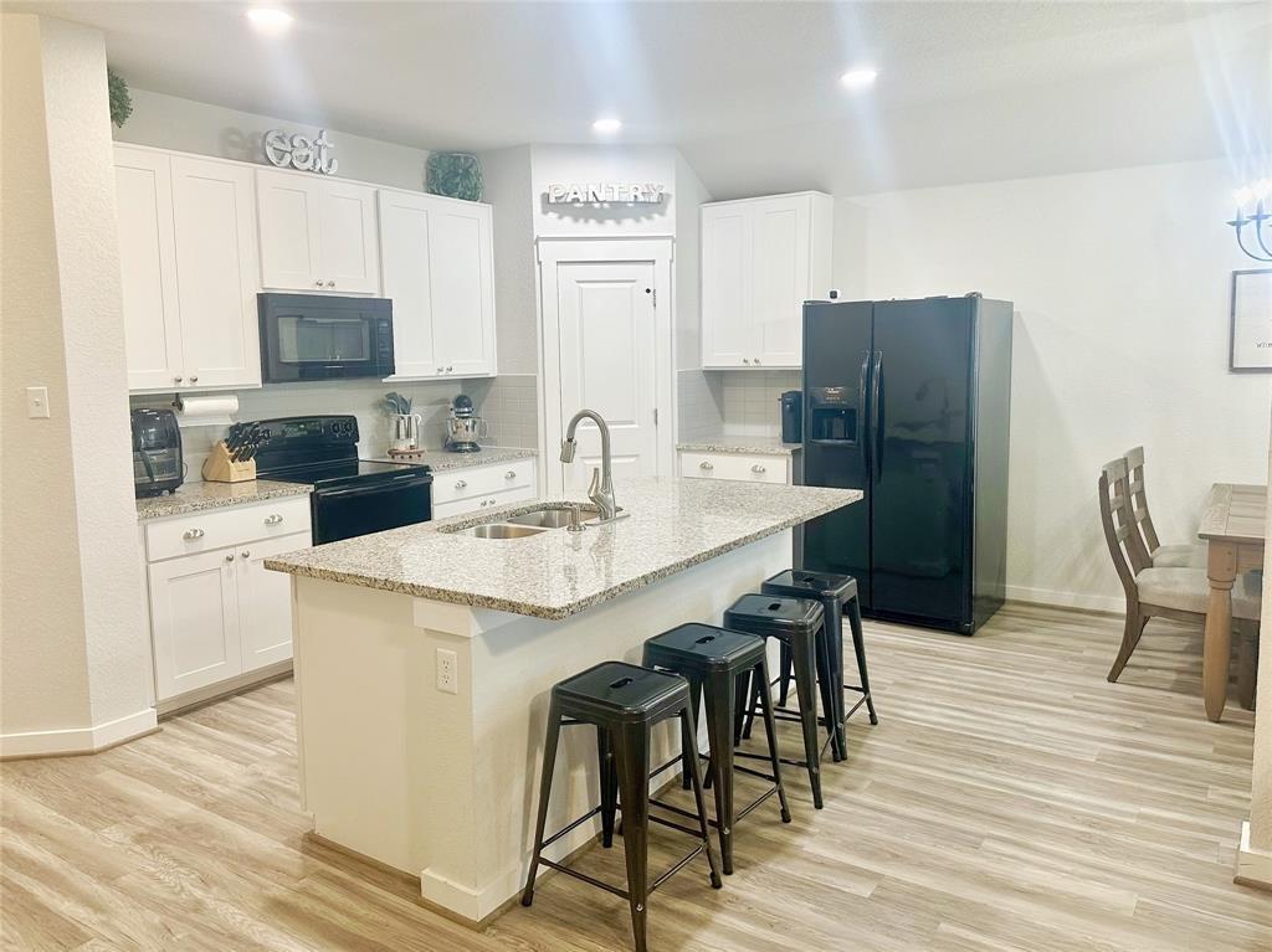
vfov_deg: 56.8
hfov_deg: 71.6
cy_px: 476
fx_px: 881
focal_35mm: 24
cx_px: 636
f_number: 1.78
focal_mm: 6.86
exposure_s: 1/60
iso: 125
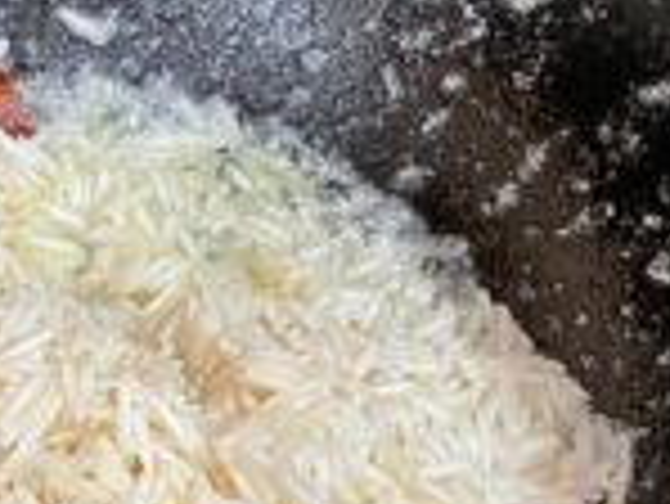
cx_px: 117
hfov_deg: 19.2
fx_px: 1956
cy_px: 362
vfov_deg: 14.6
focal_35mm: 101
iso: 320
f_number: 1.6
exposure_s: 1/50
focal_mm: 4.2
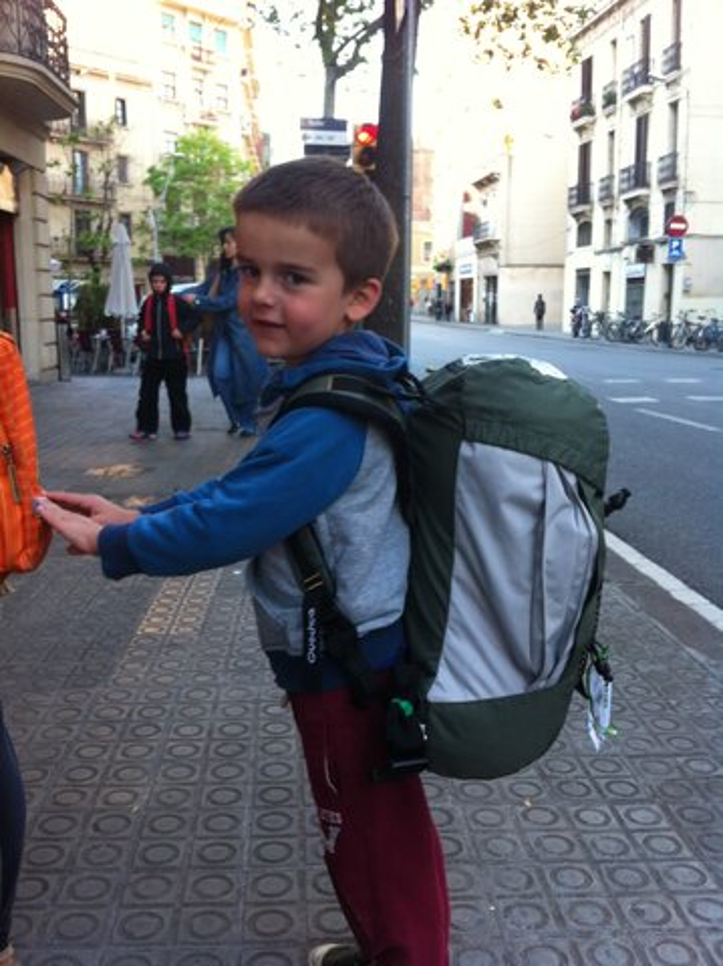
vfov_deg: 52.7
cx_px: 362
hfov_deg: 40.6
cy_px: 483
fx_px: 976
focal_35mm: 35
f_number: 2.8
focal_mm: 3.85
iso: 100
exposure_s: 1/60
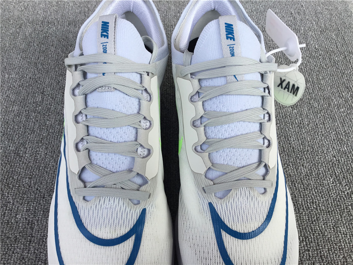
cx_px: 176
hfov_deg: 58.4
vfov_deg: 45.4
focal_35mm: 31
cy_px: 132
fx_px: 316
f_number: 2.4
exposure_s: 1/532
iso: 25
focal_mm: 3.3
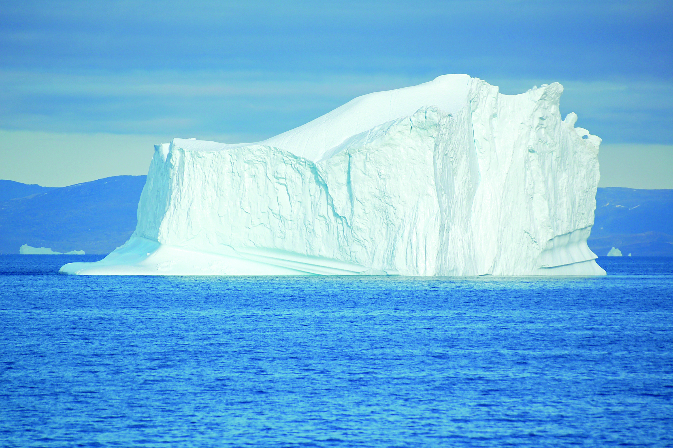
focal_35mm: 330
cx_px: 336
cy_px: 224
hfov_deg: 6.2
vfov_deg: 4.2
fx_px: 6164
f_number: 5.6
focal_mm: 220
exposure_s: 1/1250
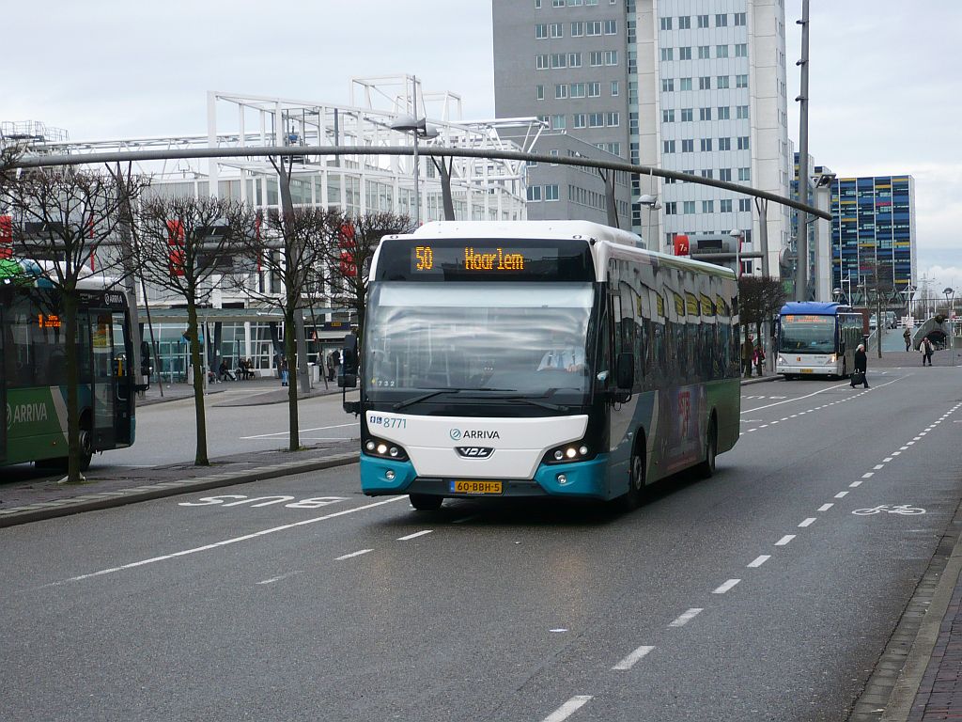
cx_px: 481
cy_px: 361
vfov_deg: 16.6
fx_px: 2473
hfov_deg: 22.0
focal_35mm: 89
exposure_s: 1/200
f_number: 4.6
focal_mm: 14.8
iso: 100
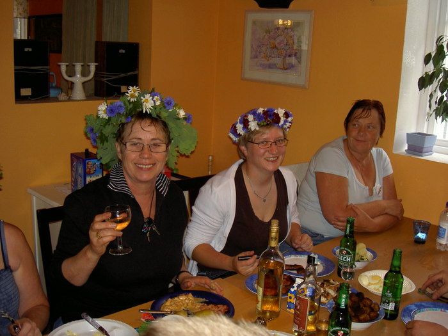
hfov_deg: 47.9
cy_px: 168
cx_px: 224
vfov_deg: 36.8
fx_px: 505
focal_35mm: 39
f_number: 2.8
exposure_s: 1/60
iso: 100
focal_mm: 8
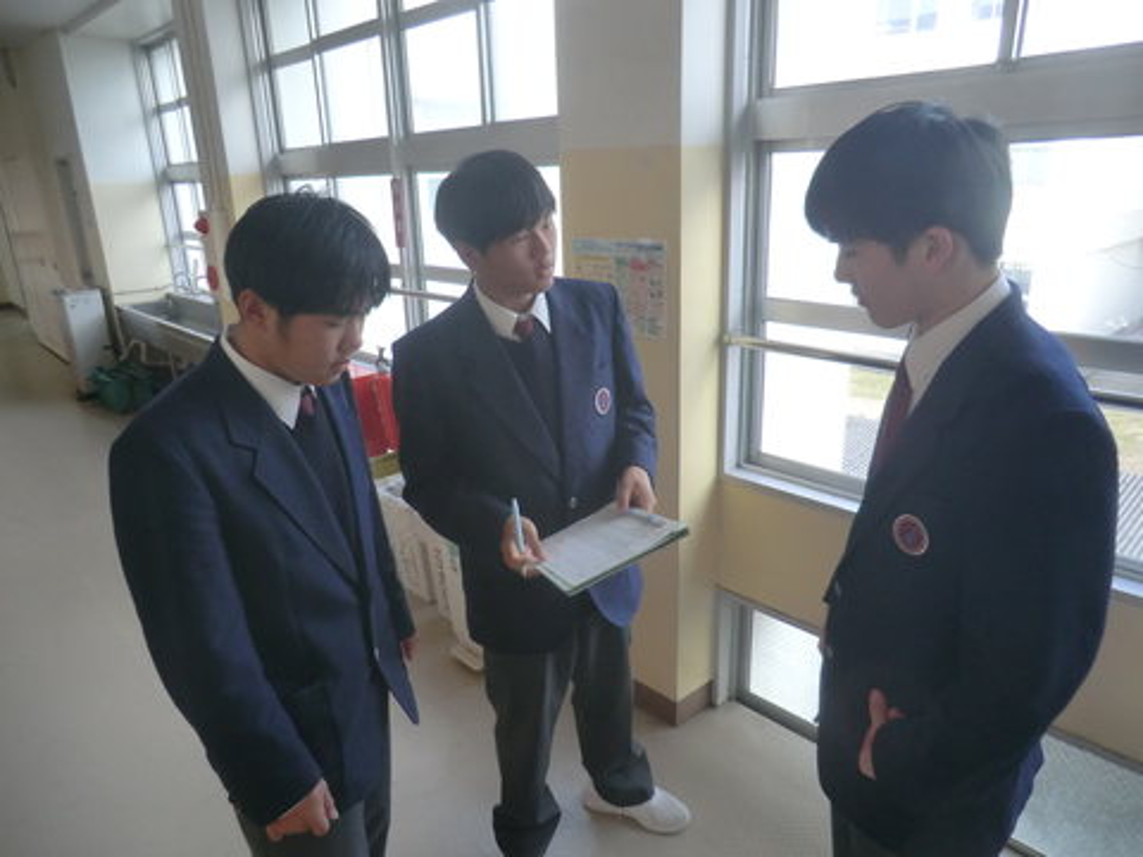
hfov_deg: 71.6
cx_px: 572
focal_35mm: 24
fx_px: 792
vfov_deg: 56.8
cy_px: 428
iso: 125
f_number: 3.2
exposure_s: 1/60
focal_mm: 4.3
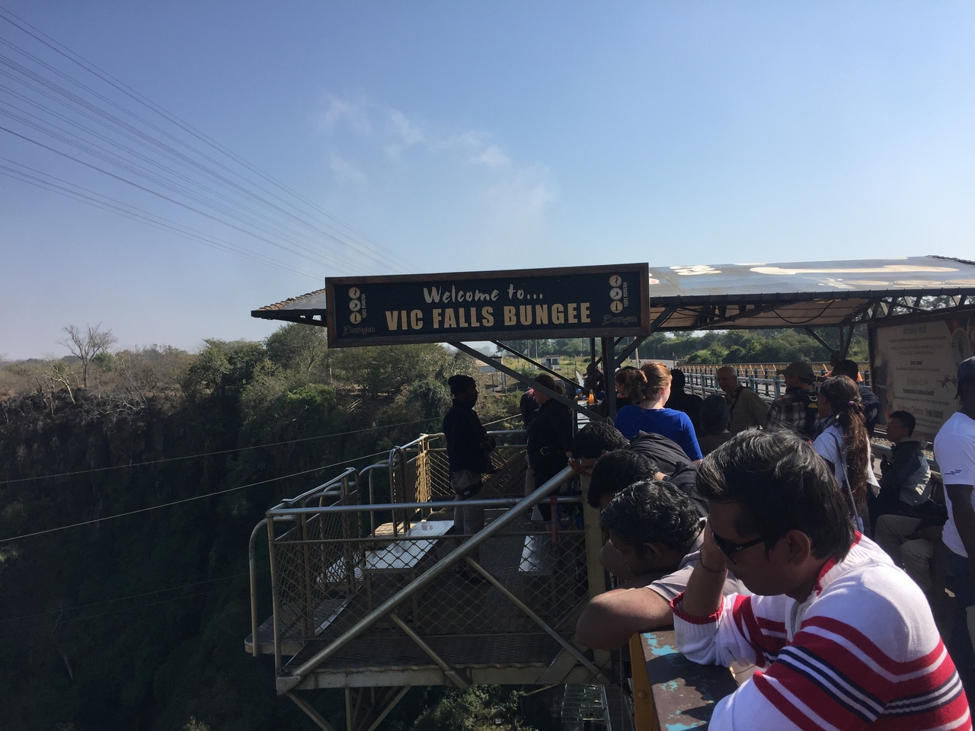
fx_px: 817
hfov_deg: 61.7
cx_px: 488
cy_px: 366
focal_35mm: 29
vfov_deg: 48.2
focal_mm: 4.15
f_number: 2.2
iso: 32
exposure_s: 1/1980
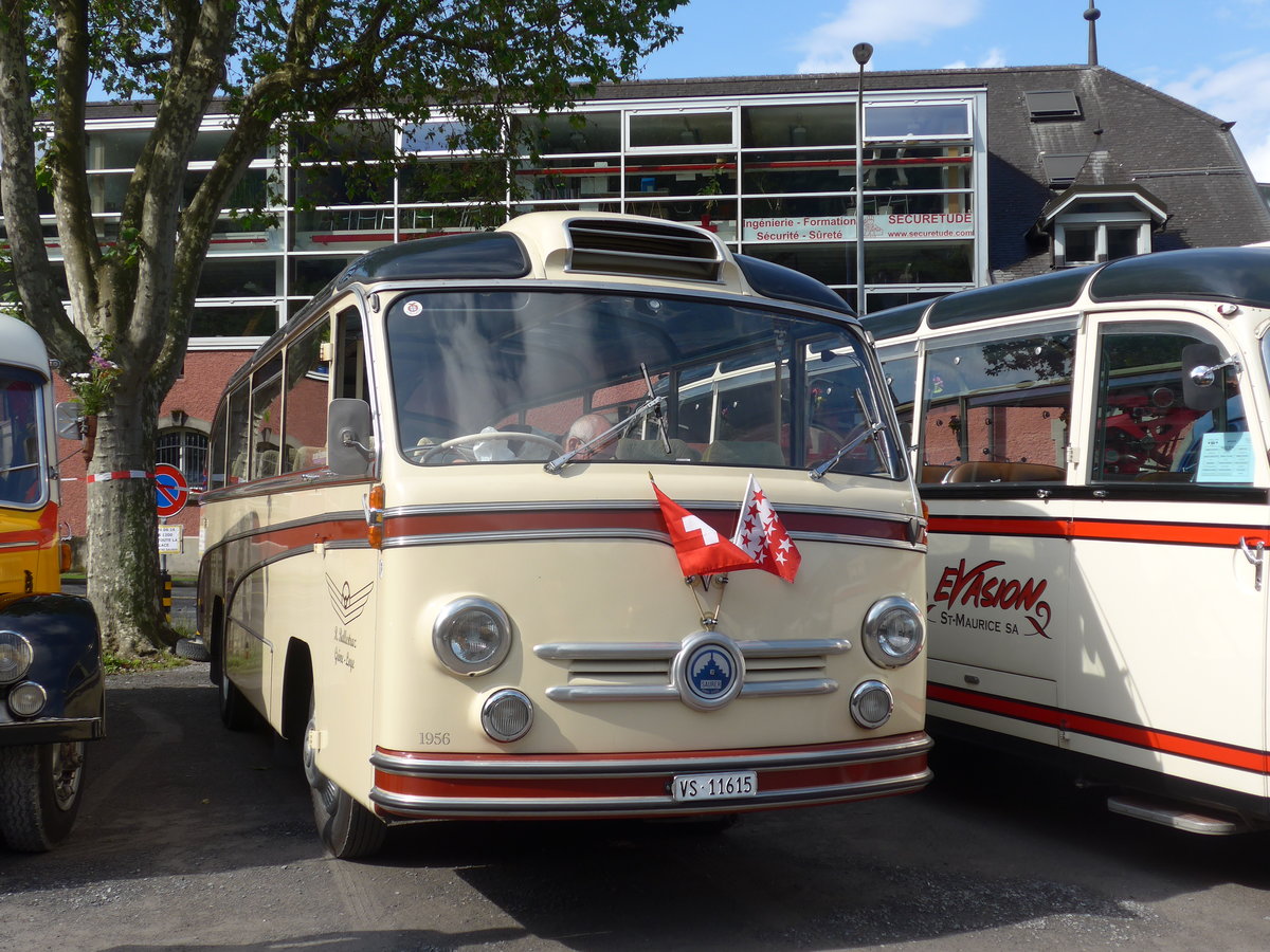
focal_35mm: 41
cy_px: 476
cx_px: 635
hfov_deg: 45.8
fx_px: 1504
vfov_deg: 35.1
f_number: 2.8
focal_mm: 8.4
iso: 80
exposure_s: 1/1300
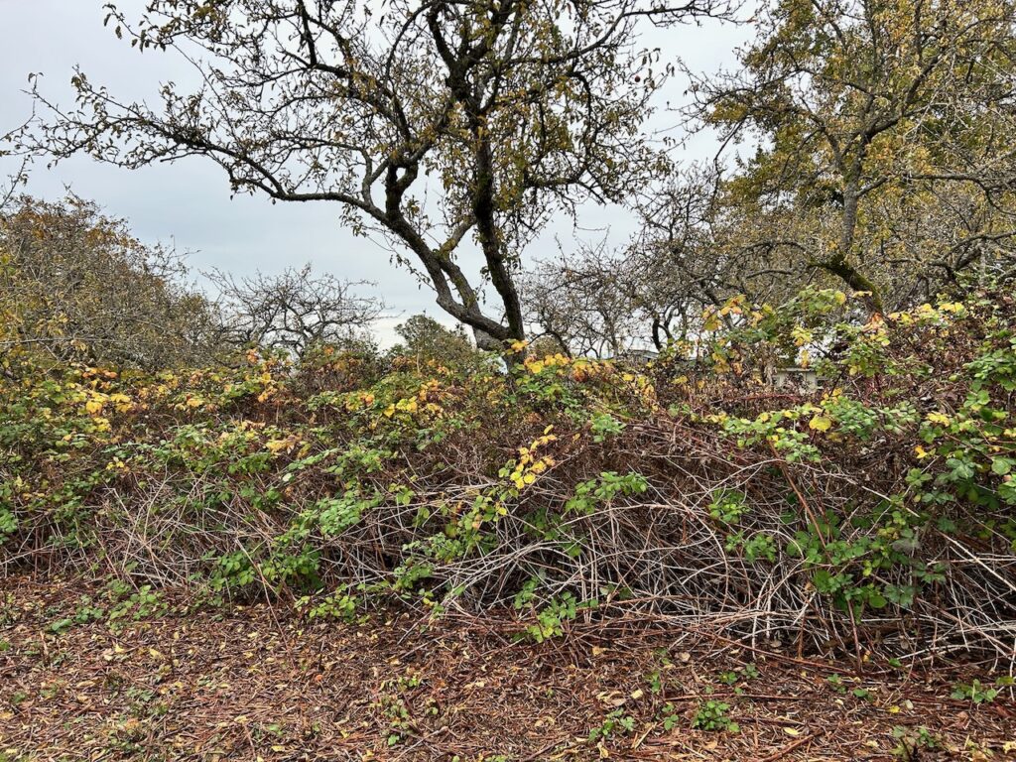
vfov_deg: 53.1
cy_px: 381
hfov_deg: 67.3
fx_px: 763
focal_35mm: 26
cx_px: 508
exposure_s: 1/121
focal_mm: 5.7
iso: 40
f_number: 1.5
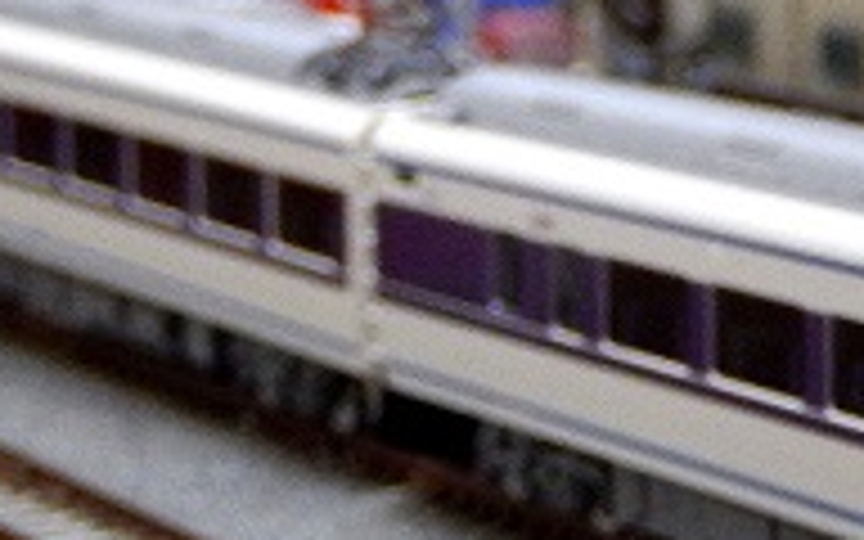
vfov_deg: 5.9
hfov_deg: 9.4
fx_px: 5274
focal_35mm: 224
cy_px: 313
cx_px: 436
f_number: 4.6
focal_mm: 10.4
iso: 400
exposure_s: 1/13
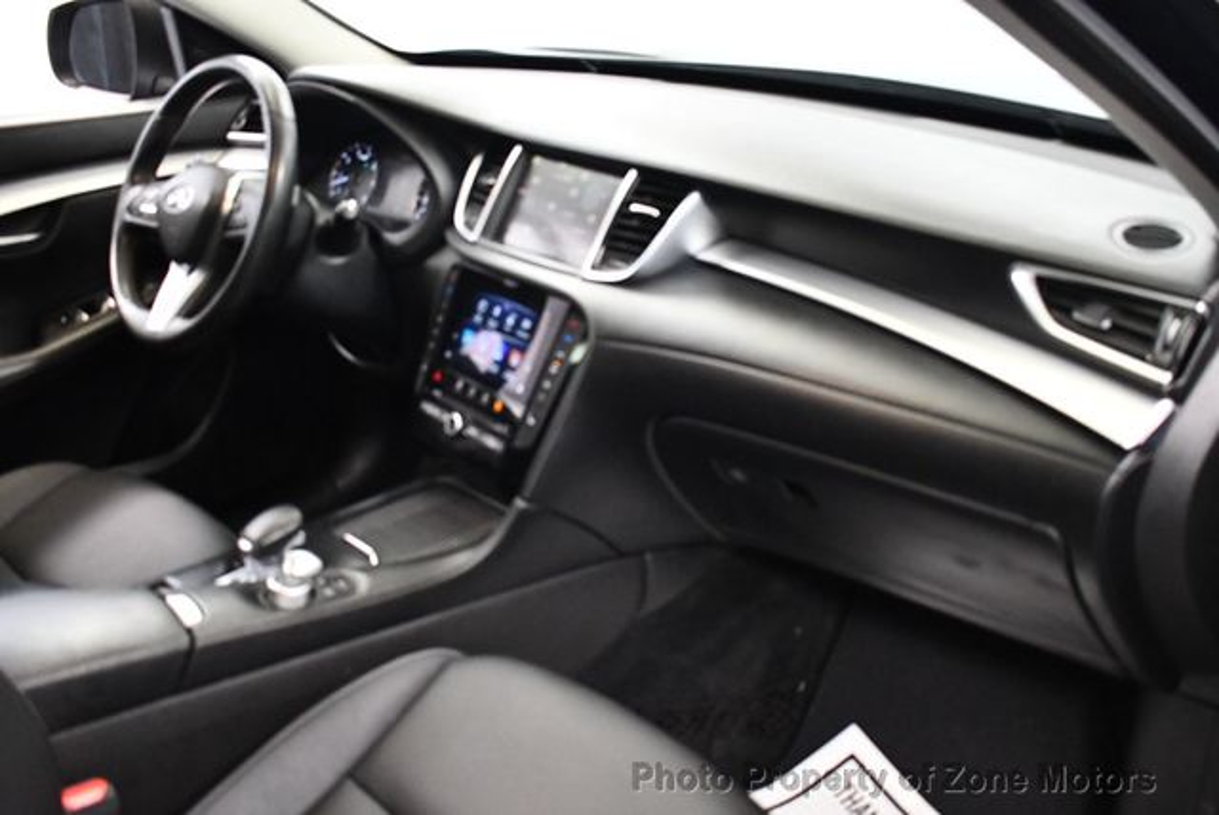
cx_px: 610
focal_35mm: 36
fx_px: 1220
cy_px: 408
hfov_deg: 53.1
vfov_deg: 36.9
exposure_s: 1/80
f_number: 3.5
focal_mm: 18
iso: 3200
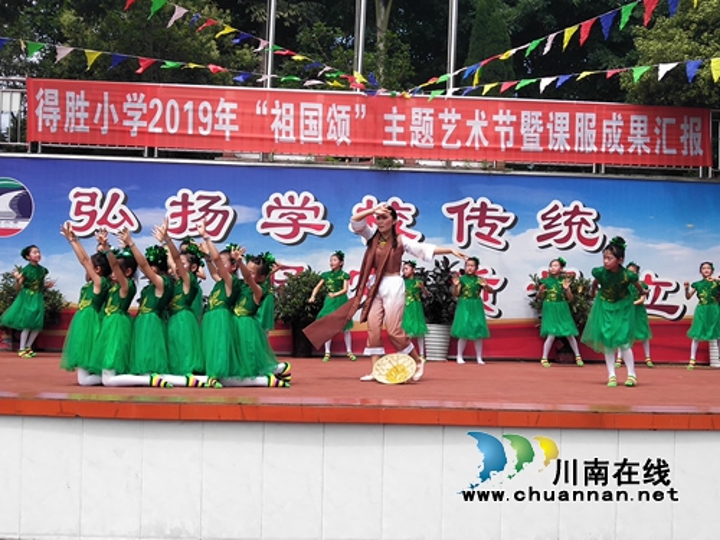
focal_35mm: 58
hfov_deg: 33.2
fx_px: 1206
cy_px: 270
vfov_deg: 25.2
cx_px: 360
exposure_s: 1/2086
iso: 50
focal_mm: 3.95
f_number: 1.8
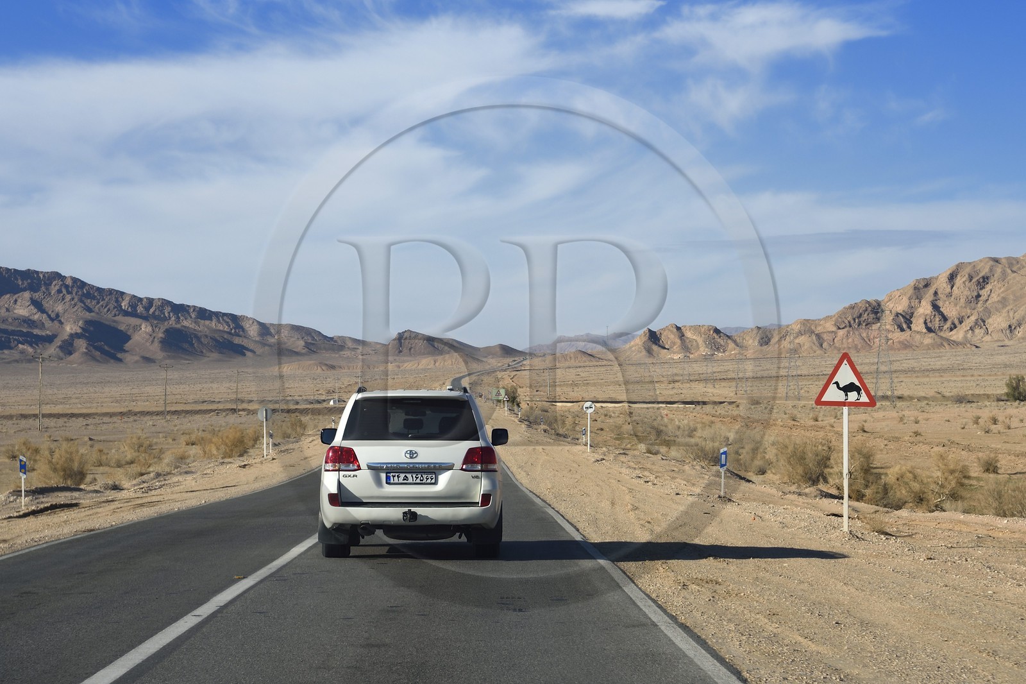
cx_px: 513
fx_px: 1994
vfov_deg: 19.4
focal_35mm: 70
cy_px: 342
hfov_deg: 28.8
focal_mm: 70
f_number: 8
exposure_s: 1/640
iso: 200
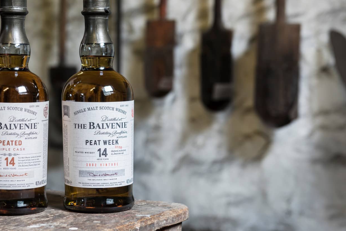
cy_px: 91
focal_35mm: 81
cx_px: 121
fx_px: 779
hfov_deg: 24.9
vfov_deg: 16.9
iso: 100
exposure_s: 1/2
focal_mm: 62
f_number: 5.6
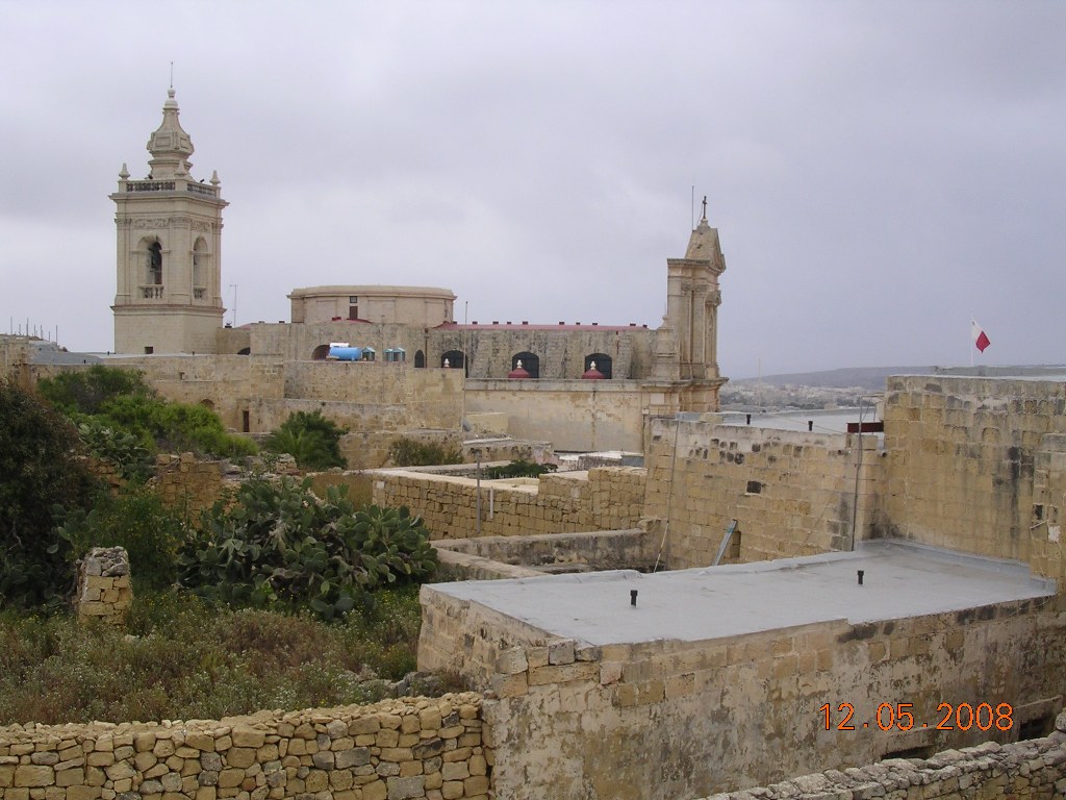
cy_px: 400
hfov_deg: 43.9
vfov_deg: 33.6
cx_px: 533
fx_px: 1324
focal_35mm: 43
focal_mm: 6.6
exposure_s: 1/141
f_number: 5.9
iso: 100
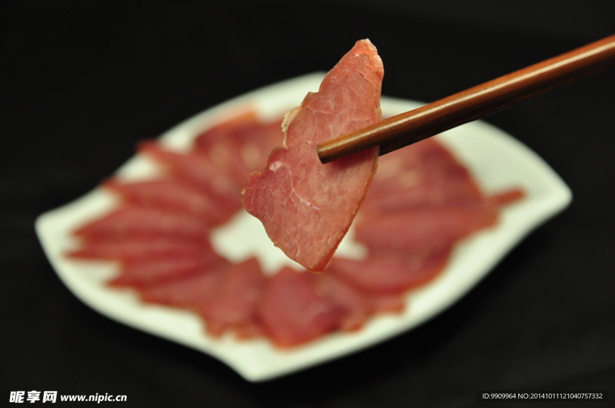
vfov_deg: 11.4
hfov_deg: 17.1
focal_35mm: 120
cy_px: 204
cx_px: 308
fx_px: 2047
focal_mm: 80
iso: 800
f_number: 5.3
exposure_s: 1/125
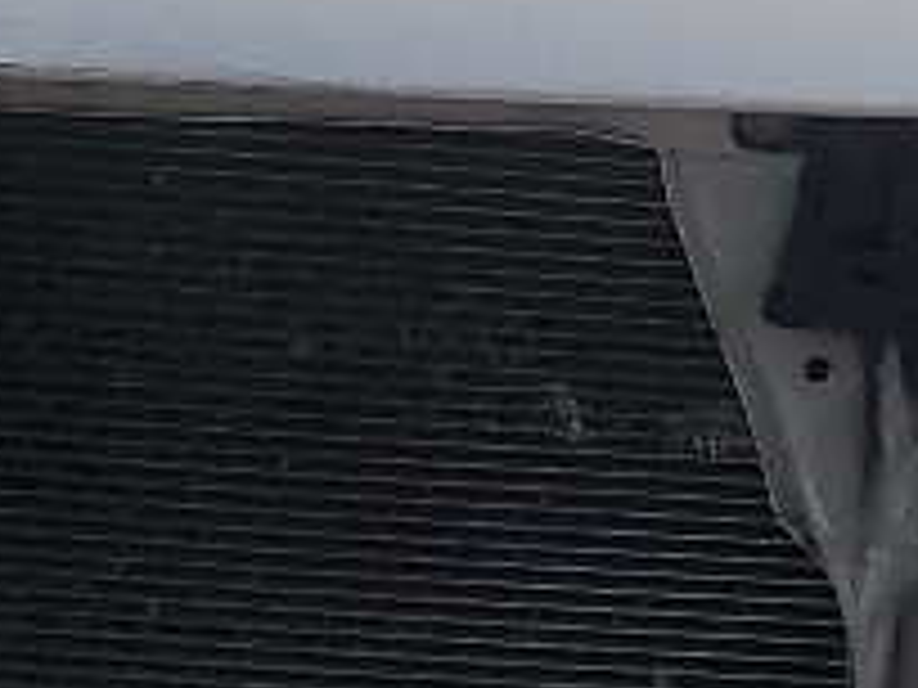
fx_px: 5410
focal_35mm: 204
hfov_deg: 9.7
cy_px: -319
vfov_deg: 7.2
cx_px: 720
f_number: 1.5
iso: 50
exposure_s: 1/10000
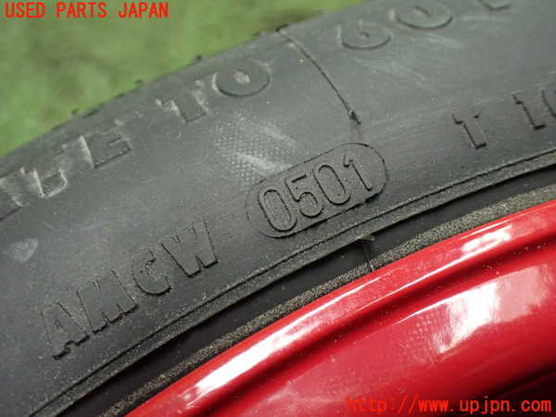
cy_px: 208
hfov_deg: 60.0
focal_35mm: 30
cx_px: 278
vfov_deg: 46.8
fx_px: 482
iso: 800
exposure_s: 1/100
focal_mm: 5.4
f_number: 2.3
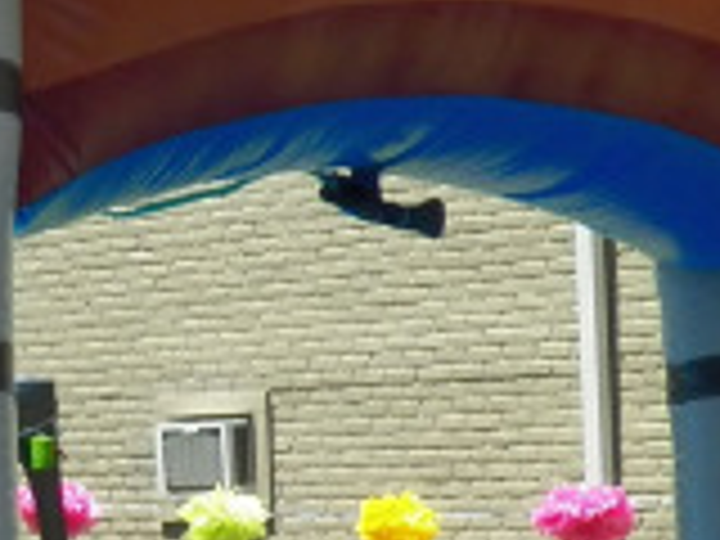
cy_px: 454
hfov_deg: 9.3
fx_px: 4139
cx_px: -742
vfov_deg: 7.4
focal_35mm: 199
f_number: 4
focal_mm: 5.5
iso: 125
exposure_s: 1/640
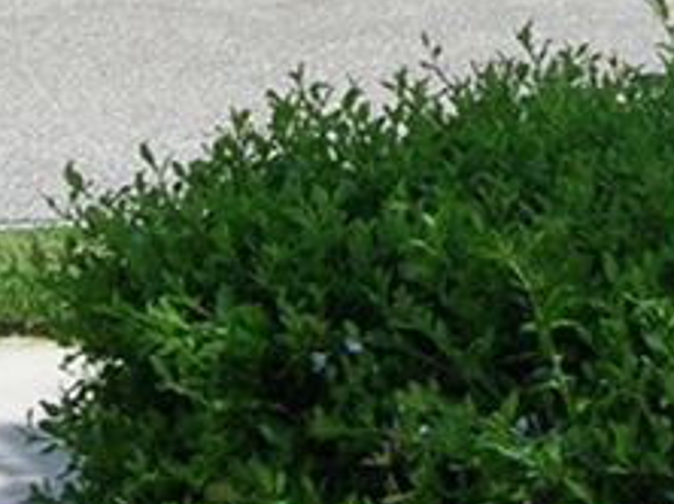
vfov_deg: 9.1
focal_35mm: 157
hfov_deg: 12.6
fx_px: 3054
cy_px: -329
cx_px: 325
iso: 50
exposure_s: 1/422
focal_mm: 5.7
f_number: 4.9
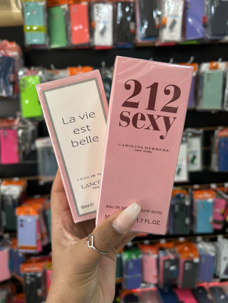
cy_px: 152
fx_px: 228
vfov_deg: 67.3
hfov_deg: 53.1
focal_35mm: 26
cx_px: 114
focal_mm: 5.7
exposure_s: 1/120
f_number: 1.5
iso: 125
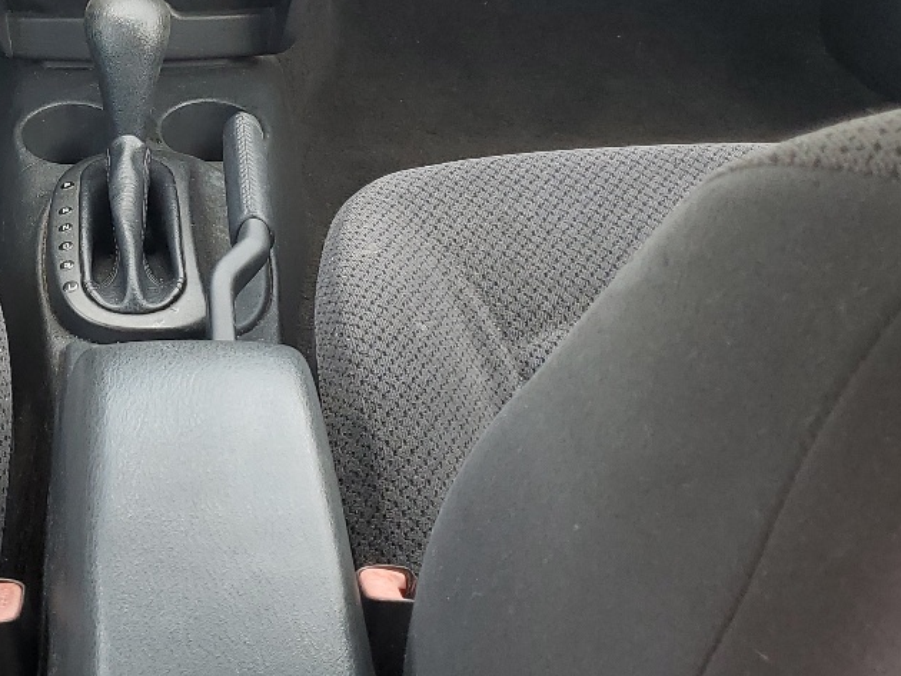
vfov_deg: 21.8
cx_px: 39
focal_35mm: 66
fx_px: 1719
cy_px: 71
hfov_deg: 27.9
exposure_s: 1/149
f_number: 1.5
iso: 50
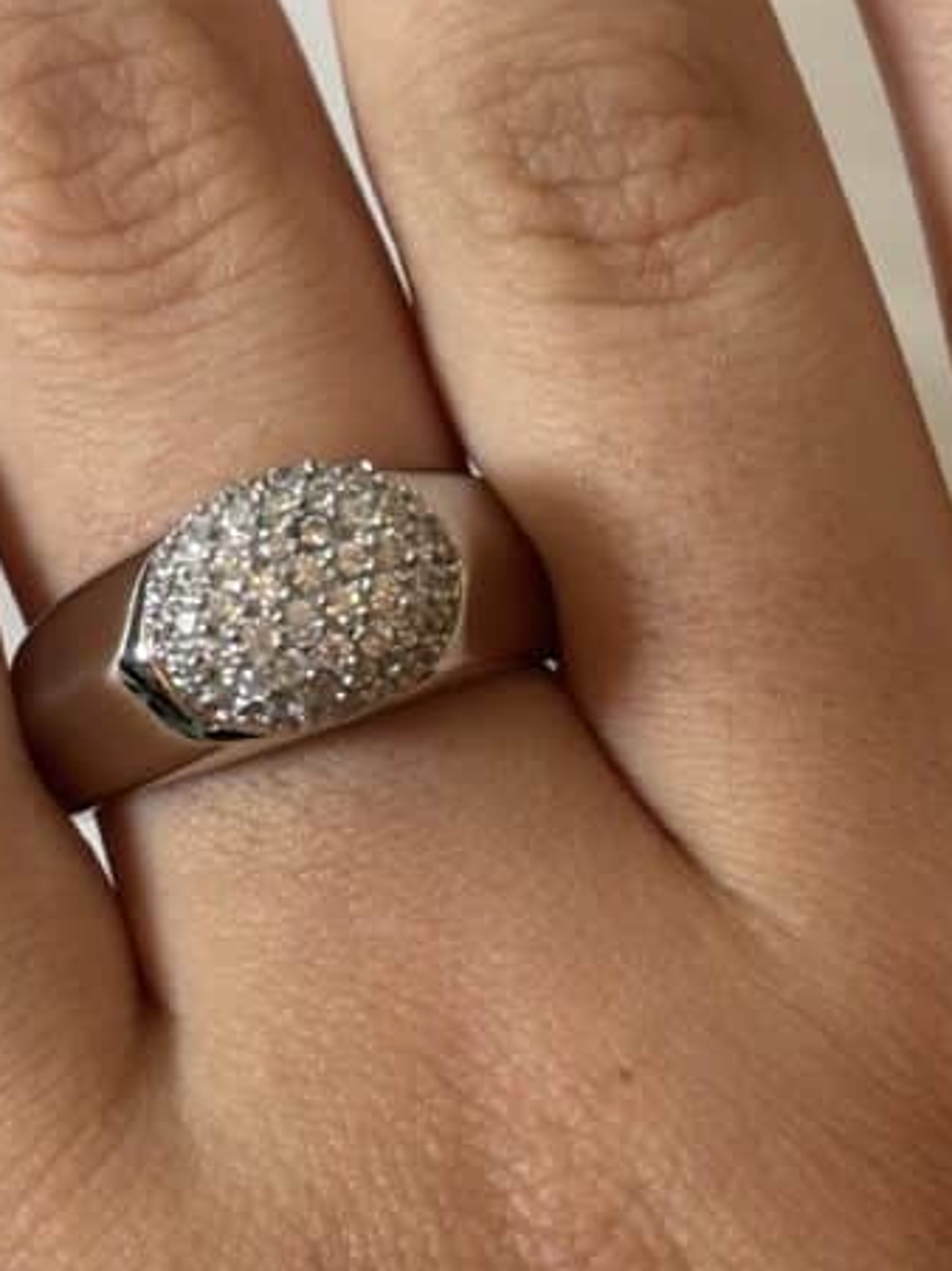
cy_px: 603
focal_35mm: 118
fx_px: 4329
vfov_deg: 16.7
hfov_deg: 12.5
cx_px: 349
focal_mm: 5.96
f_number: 1.6
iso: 50
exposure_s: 1/100
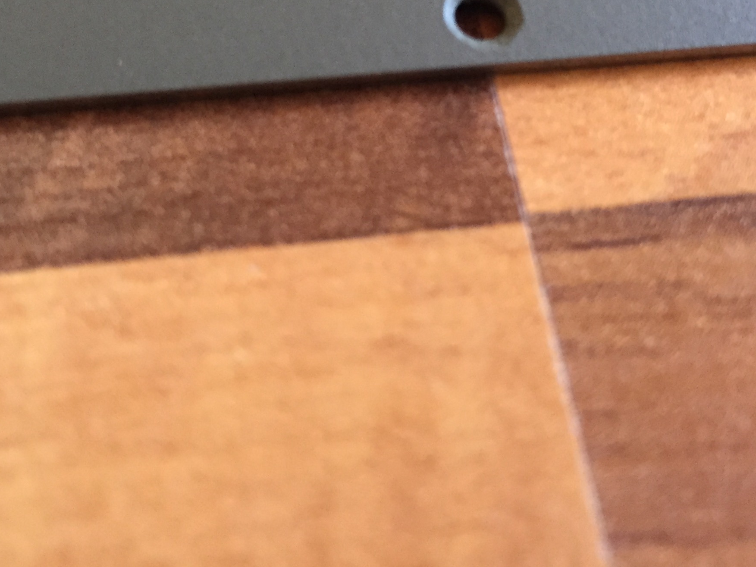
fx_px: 1179
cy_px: 50
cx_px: 411
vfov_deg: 26.1
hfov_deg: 35.5
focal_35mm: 54
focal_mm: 4.15
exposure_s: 1/17
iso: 250
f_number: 2.2
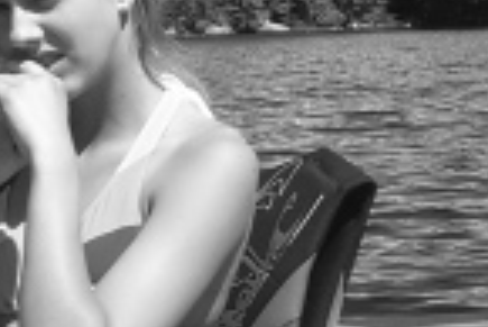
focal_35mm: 174
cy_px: 300
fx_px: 2361
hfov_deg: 11.5
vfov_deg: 7.9
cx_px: 616
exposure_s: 1/500
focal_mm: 6.2
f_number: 4.3
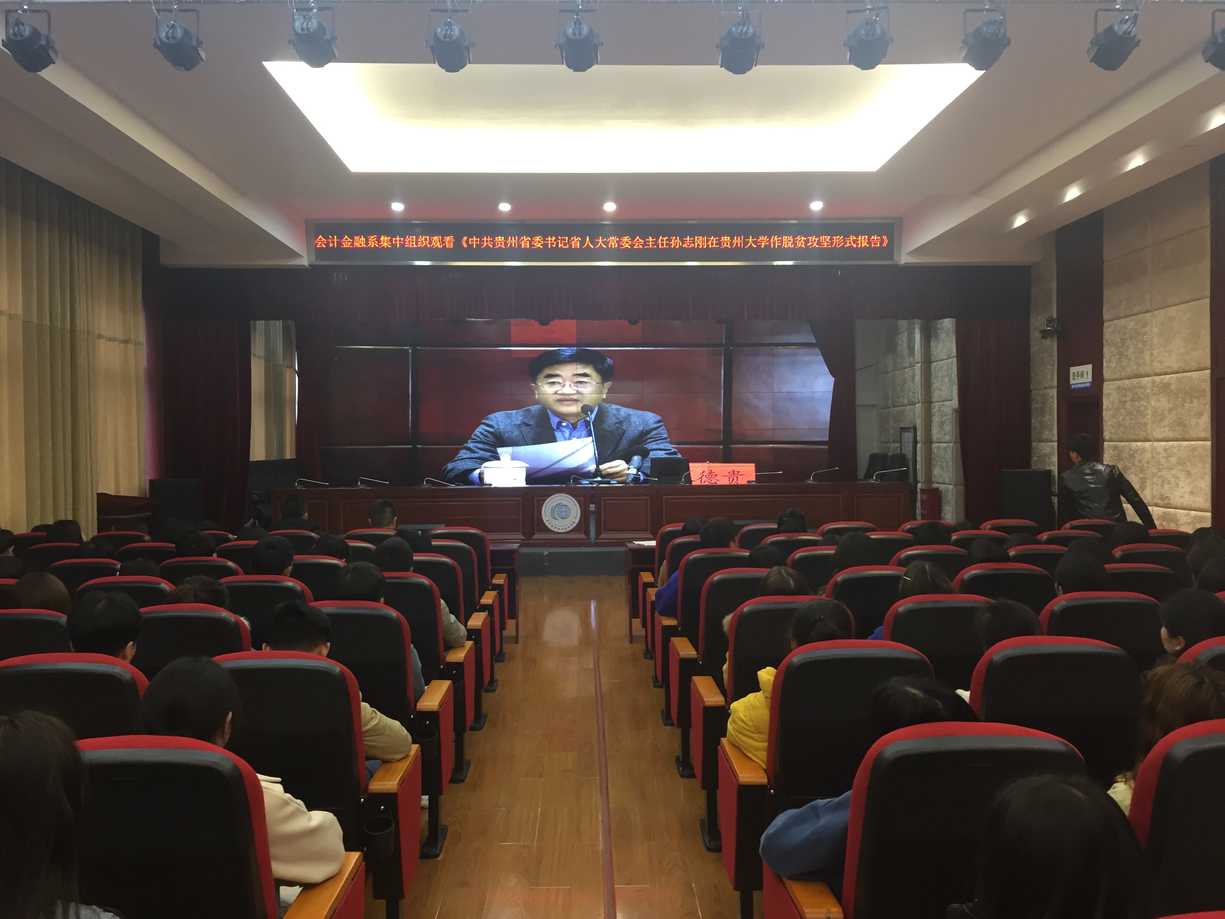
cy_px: 460
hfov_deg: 61.7
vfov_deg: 48.2
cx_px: 612
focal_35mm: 29
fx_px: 1026
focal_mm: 4.15
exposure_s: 1/33
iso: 100
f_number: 2.2
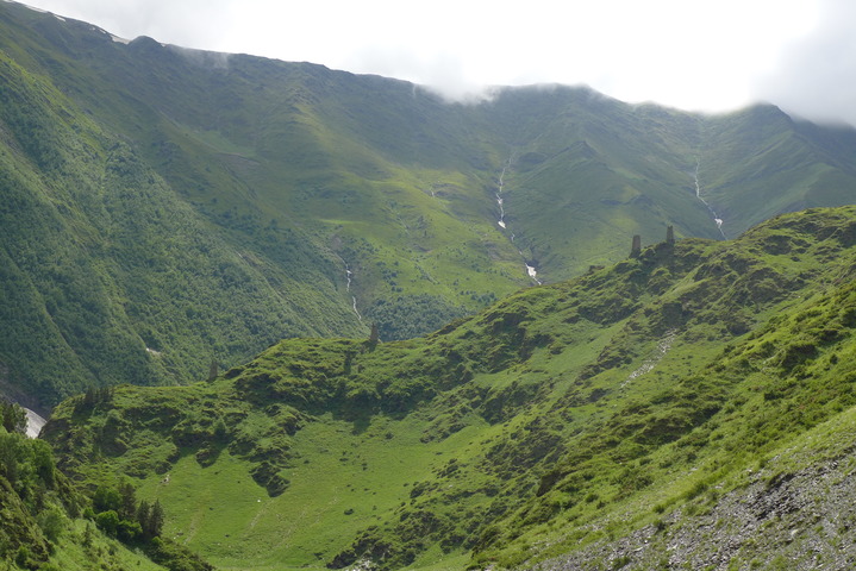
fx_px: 1427
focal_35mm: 60
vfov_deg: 22.6
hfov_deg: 33.4
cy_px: 286
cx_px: 428
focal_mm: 11.8
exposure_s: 1/2000
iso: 80
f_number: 2.8
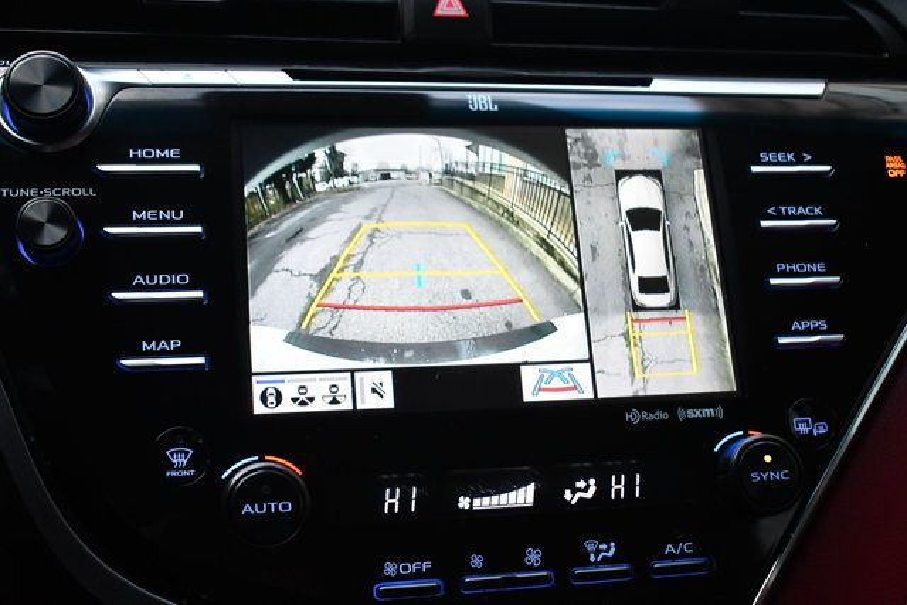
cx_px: 454
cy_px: 302
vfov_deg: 29.3
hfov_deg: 42.7
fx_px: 1159
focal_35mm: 46
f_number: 4.2
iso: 1800
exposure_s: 1/125
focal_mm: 31
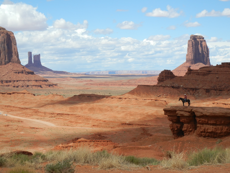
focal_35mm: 89
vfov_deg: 16.6
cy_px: 86
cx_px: 115
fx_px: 591
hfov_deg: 22.0
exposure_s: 1/965
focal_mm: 16
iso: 160
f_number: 4.4
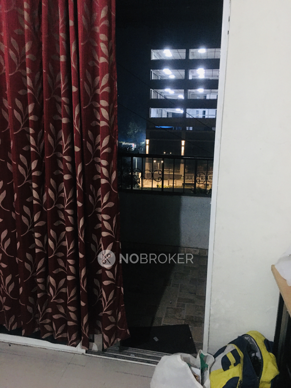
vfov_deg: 61.7
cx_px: 146
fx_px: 325
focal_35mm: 29
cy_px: 194
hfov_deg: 48.2
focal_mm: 4.15
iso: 100
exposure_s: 1/4
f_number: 2.2
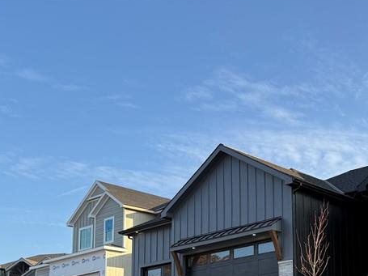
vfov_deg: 25.7
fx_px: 574
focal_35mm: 54
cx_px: 355
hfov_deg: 33.0
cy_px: 273
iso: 80
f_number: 1.78
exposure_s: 1/1689
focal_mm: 6.76
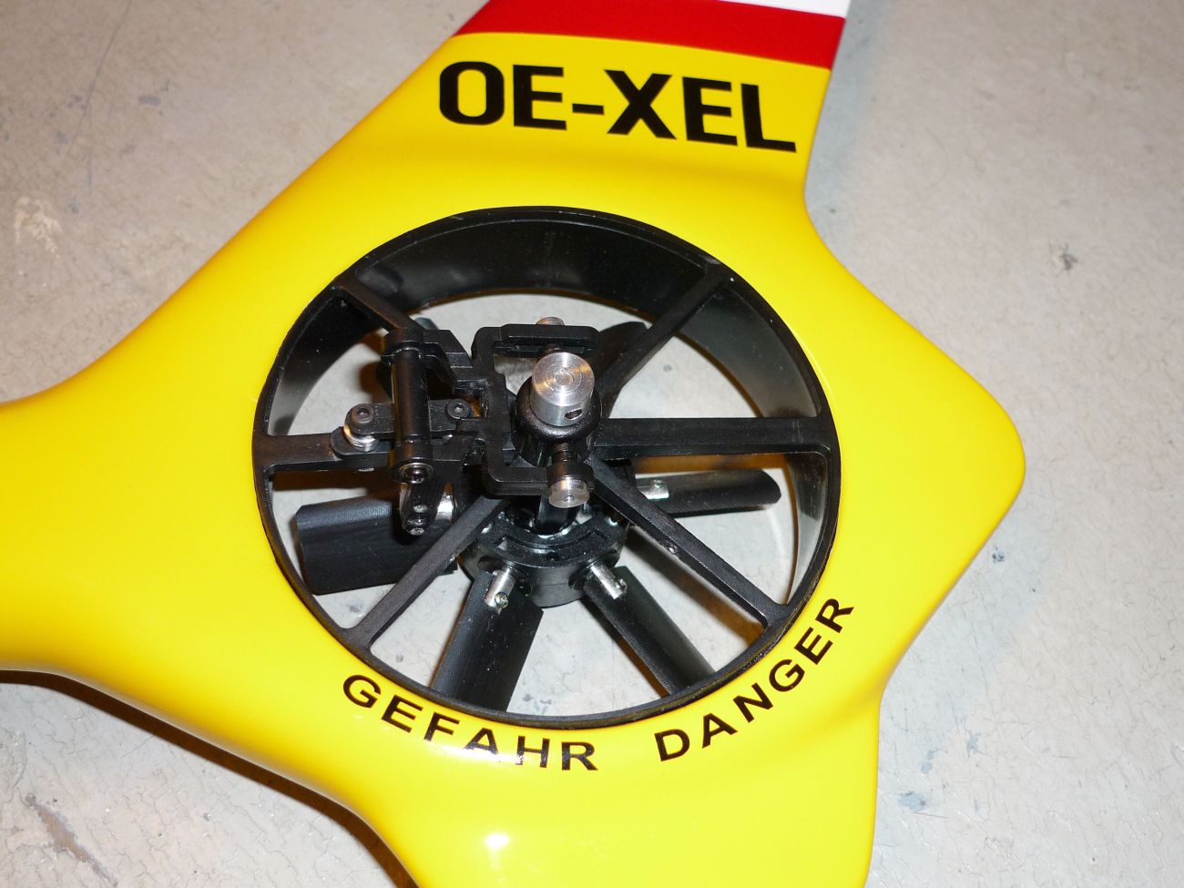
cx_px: 592
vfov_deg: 32.9
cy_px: 444
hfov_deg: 42.9
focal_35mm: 44
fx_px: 1505
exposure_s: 1/30
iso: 100
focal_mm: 7.8
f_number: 3.1
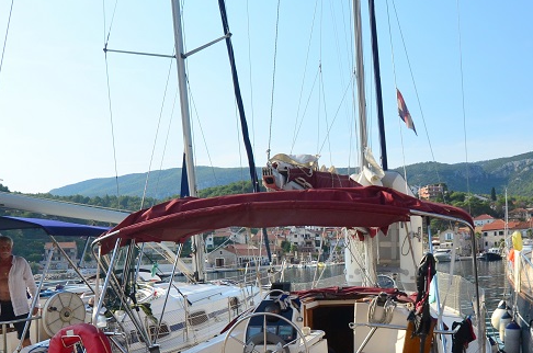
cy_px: 287
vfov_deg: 34.6
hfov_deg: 50.7
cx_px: 369
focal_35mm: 37
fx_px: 547
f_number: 5.6
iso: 400
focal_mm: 12
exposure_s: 1/2000
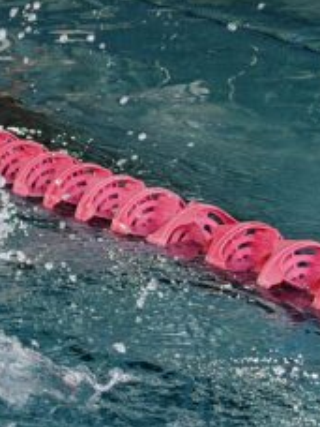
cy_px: 288
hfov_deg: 8.6
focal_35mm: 162
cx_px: -348
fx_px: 1997
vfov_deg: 12.2
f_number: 1.78
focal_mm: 6.76
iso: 125
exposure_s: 1/100
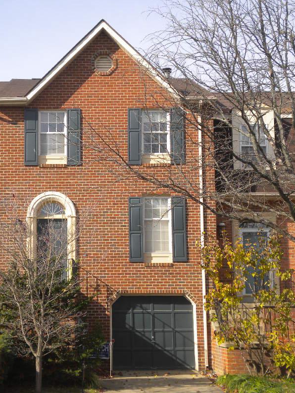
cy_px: 195
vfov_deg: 29.0
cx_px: 107
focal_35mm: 67
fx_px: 762
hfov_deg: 21.9
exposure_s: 1/310
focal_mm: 9.3
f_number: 5.6
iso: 80
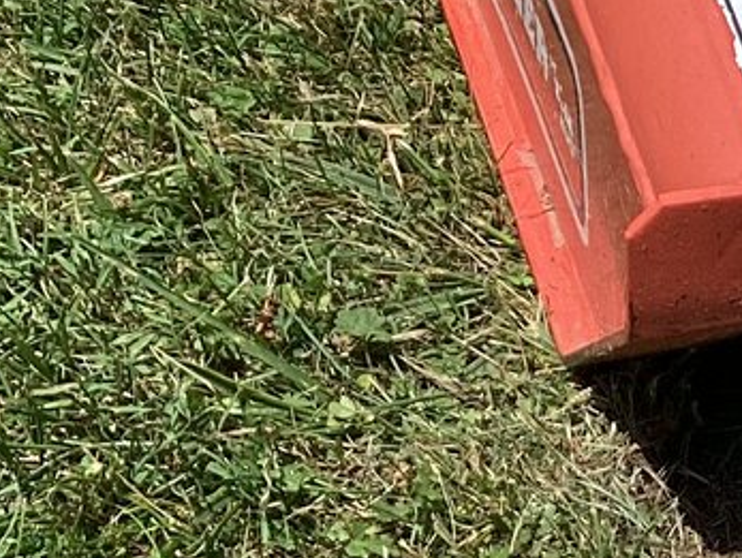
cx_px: 940
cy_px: 506
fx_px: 2897
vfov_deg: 10.9
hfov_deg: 14.1
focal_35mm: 135
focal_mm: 3.3
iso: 25
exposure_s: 1/1314
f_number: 2.4
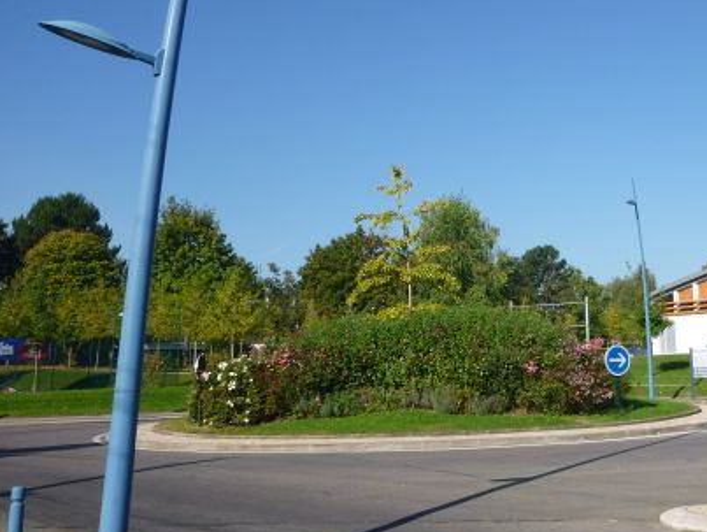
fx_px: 940
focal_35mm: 46
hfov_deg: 40.5
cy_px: 163
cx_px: 491
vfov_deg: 31.2
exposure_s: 1/800
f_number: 4.1
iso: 100
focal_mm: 5.2
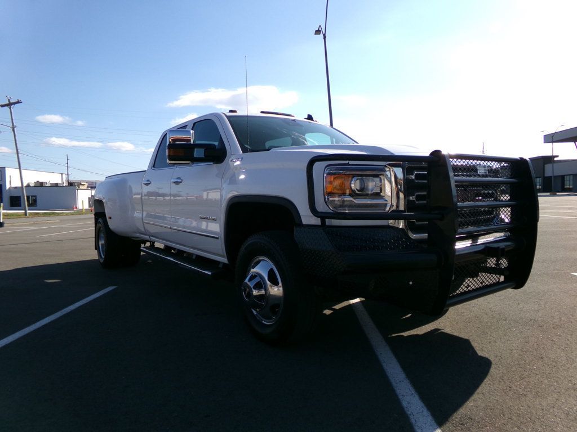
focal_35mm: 24
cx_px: 288
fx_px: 400
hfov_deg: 71.6
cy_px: 216
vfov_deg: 56.8
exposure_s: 1/100
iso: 100
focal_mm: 4.3
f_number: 11.07
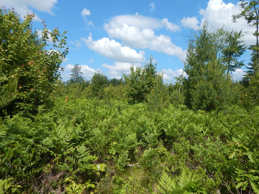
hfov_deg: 71.5
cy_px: 92
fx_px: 180
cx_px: 137
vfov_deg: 56.8
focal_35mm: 24
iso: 125
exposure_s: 1/500
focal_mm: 4
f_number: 6
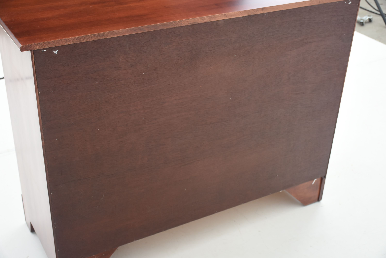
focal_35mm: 51
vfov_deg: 26.5
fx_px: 547
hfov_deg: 38.9
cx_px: 193
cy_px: 129
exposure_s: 1/160
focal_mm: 34
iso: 200
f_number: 5.6
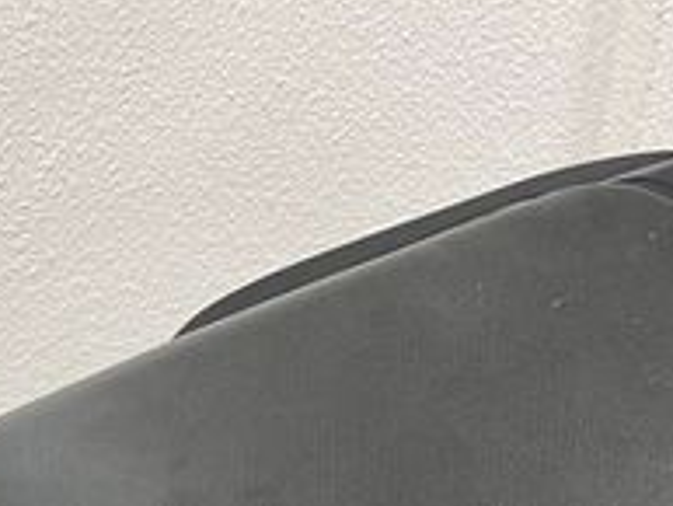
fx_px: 1673
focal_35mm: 86
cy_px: 810
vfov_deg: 15.5
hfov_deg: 22.5
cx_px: 174
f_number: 1.6
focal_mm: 5.1
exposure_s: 1/50
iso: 125
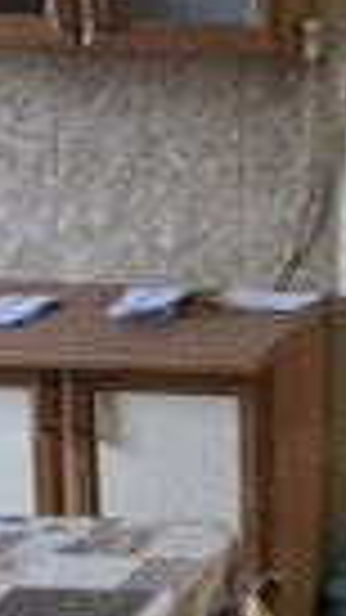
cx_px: 661
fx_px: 1355
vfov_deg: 25.6
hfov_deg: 12.9
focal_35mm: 83
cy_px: 261
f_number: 1.5
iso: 500
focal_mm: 5.7
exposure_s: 1/50
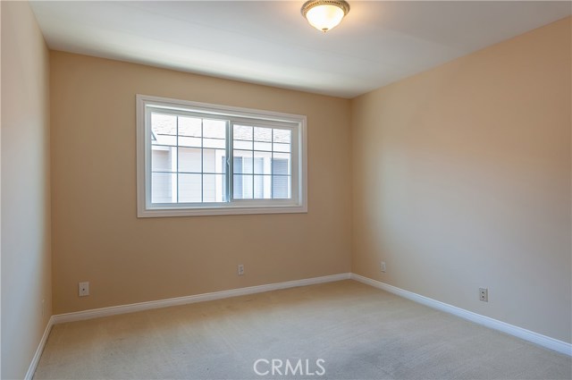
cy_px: 190
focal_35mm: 21
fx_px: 333
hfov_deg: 81.3
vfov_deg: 59.4
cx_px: 286
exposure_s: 1/13
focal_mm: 14
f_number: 9
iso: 200
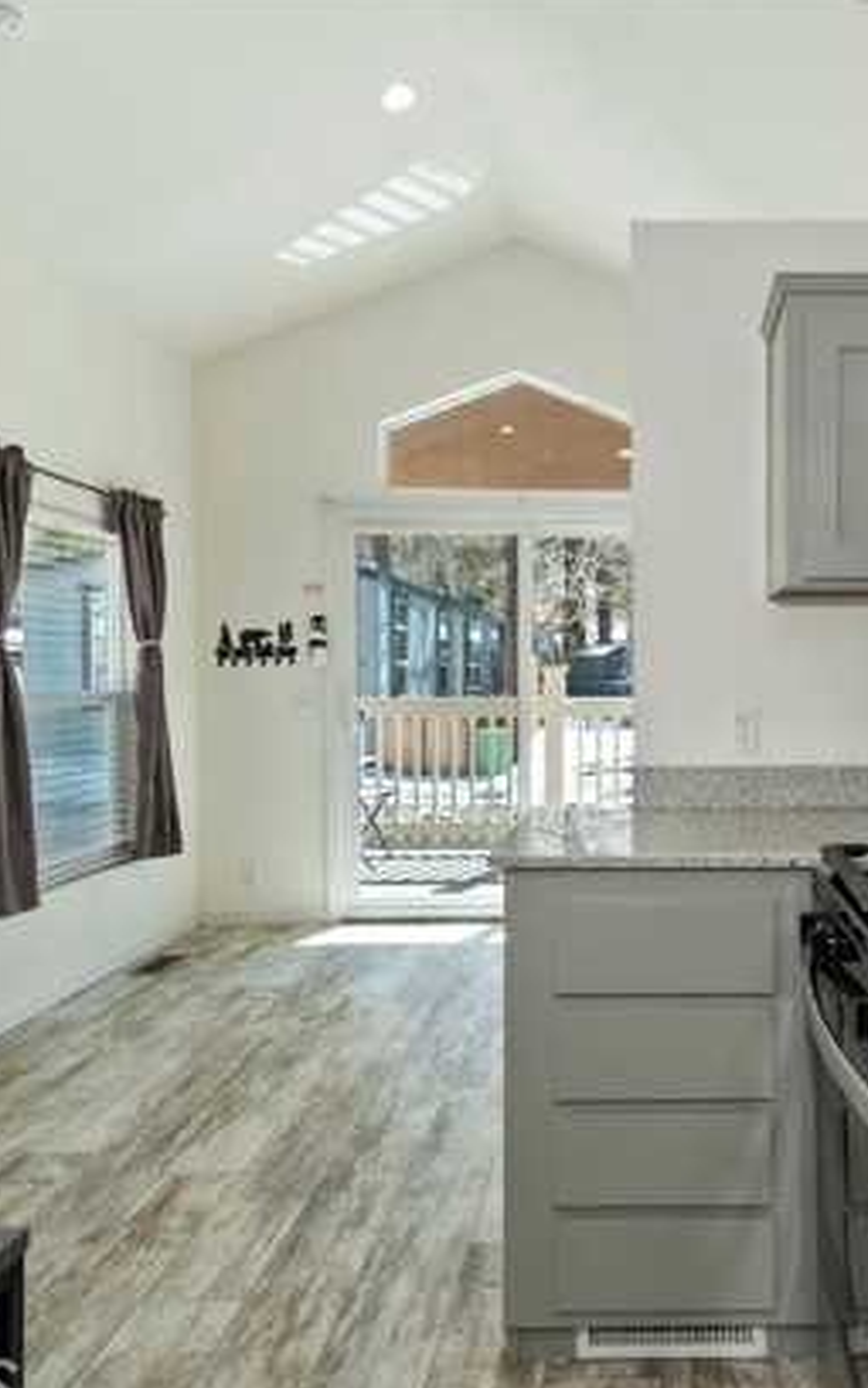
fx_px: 908
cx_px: 681
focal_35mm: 24
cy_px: 713
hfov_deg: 48.5
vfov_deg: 74.8
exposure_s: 1/30
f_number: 8
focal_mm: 10
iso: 180
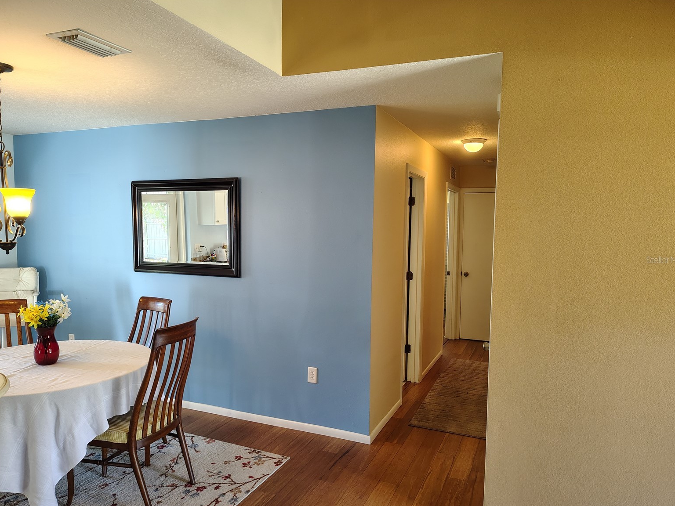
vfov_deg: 54.9
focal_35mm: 25
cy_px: 260
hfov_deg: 69.4
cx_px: 336
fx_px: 487
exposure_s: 1/60
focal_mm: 5.56
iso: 692
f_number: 1.8
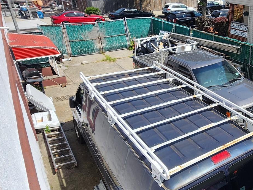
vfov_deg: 48.2
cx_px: 228
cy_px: 89
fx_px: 212
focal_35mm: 29
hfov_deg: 53.8
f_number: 2.2
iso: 50
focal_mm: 2.2
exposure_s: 1/1588
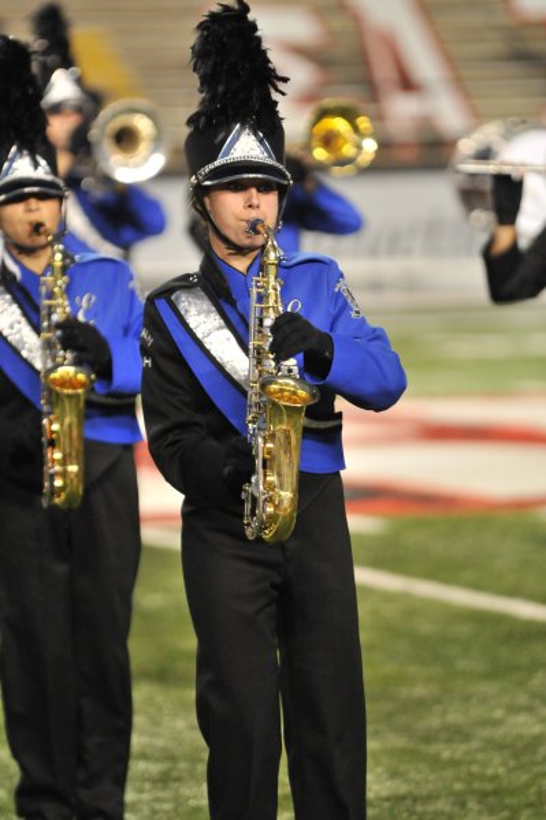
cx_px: 273
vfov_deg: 6.9
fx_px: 6836
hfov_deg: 4.6
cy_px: 410
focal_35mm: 300
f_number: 2.8
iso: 1600
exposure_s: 1/400
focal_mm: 200
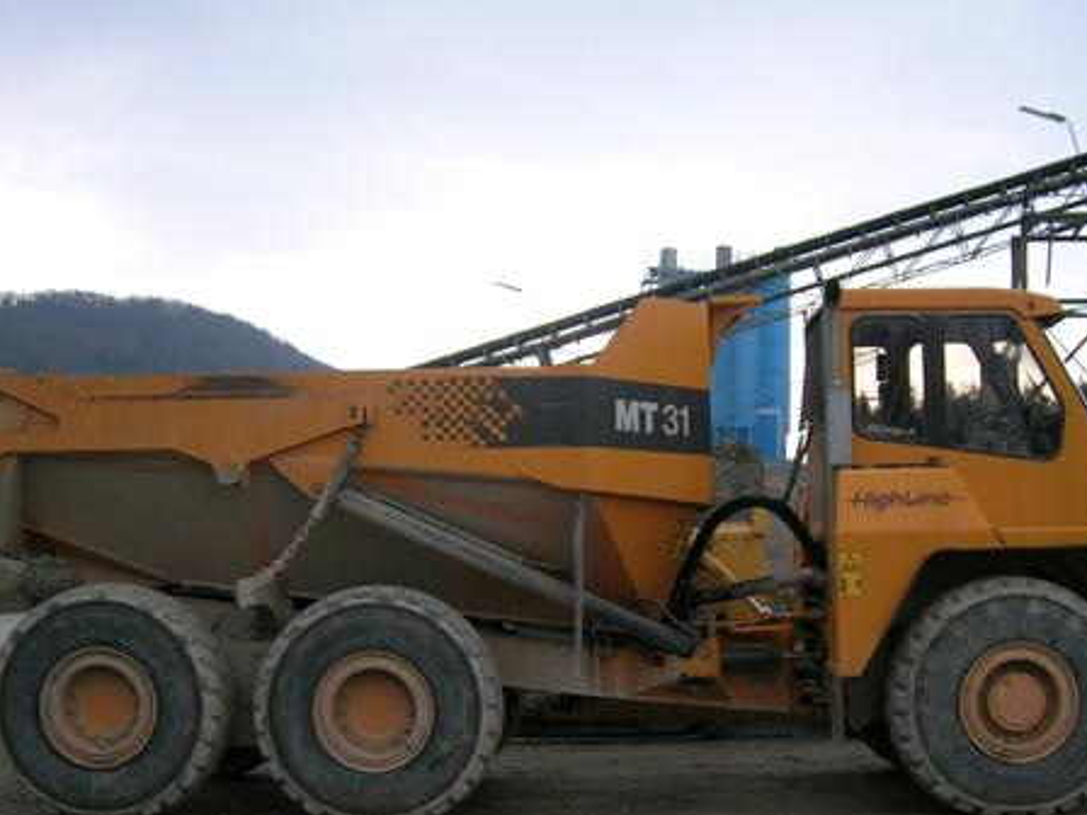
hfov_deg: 38.1
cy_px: 560
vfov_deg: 28.9
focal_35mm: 50
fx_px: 1570
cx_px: 619
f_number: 2.8
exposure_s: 1/266
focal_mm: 5.4
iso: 50
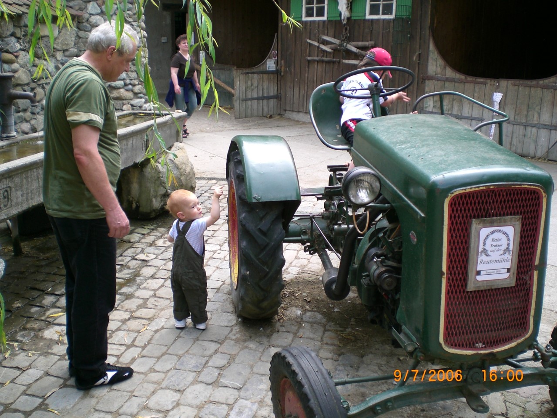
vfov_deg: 37.7
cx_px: 278
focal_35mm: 38
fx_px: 611
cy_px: 209
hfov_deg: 49.0
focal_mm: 6.3
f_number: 3.1
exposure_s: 1/125
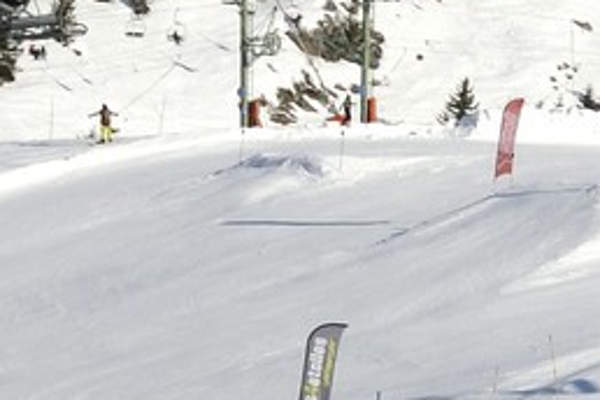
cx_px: 1691
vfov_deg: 7.6
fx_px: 3000
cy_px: 363
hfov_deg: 9.4
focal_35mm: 180
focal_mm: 29
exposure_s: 1/800
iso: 200
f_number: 9
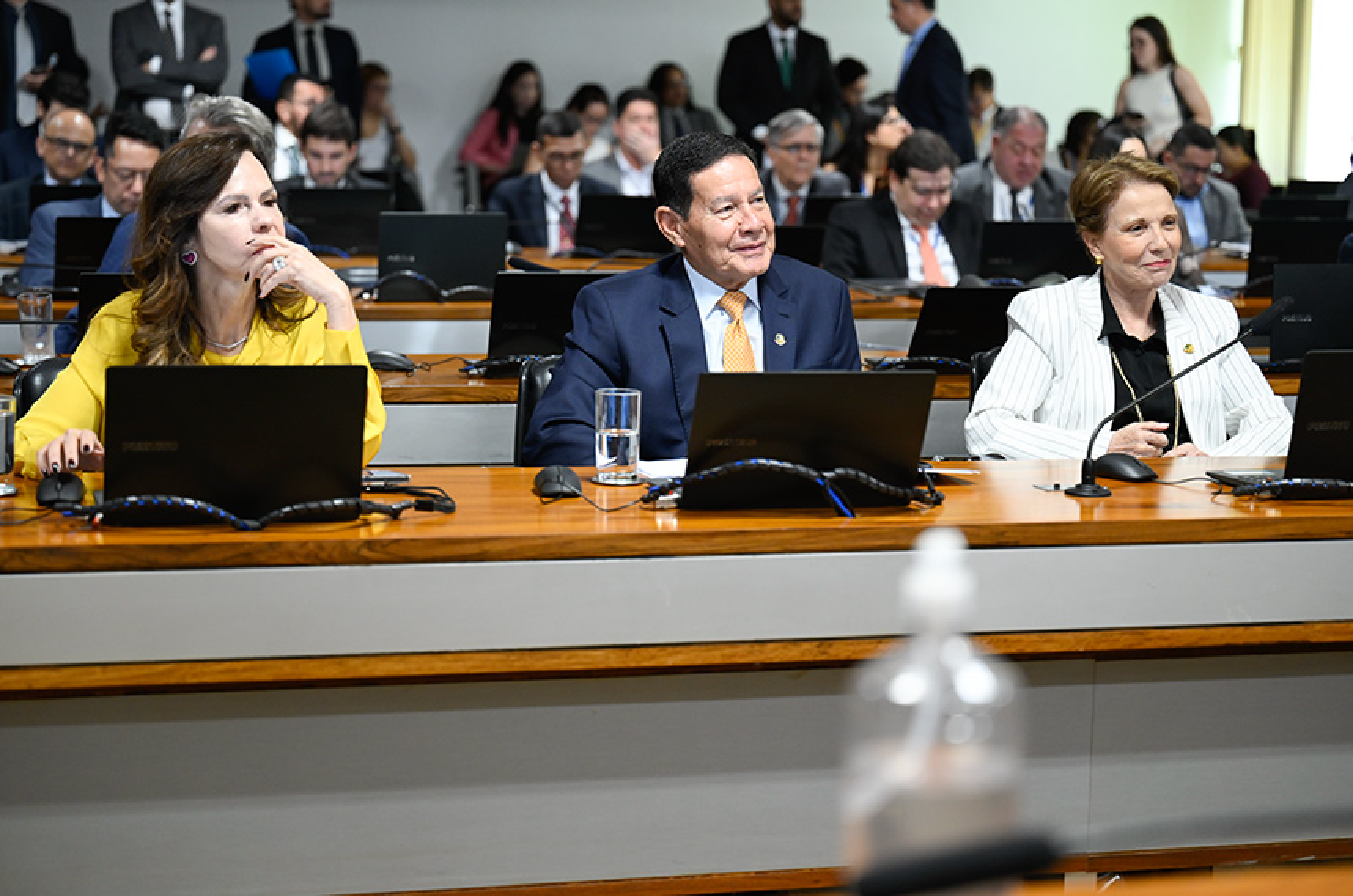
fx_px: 2626
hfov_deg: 28.9
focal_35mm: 70
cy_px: 448
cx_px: 676
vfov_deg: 19.4
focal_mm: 70
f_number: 2.8
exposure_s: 1/125
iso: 1600
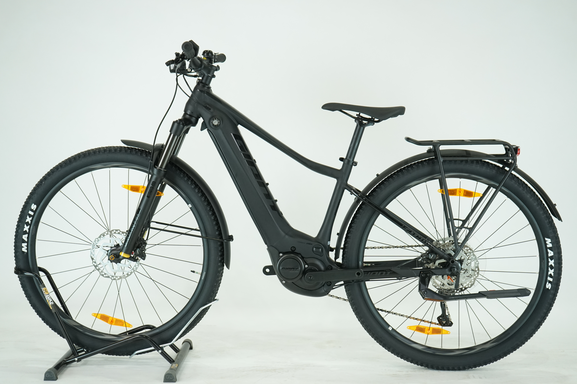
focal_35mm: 53
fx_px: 849
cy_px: 192
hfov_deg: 37.5
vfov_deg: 25.5
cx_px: 288
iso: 1600
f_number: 5.6
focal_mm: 53
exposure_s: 1/200
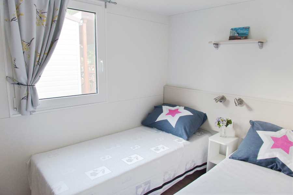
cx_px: 146
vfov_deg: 53.2
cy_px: 98
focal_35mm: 24
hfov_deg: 73.7
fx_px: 195
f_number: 7.1
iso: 2200
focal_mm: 24
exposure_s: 1/100
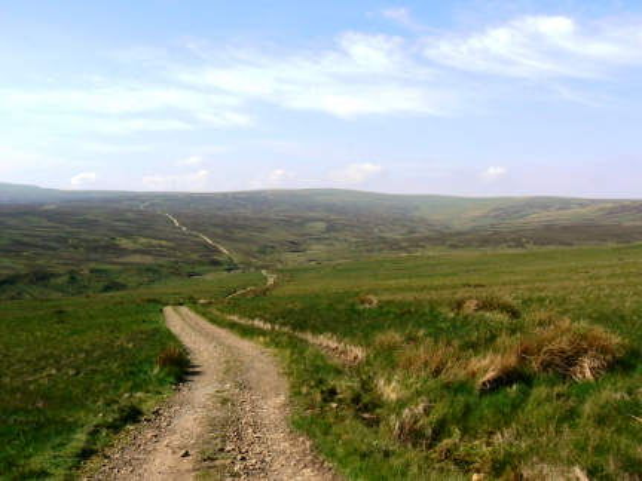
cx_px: 321
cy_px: 240
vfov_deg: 39.7
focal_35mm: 36
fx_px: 668
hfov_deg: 51.4
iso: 80
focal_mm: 6
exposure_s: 1/400
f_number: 7.1
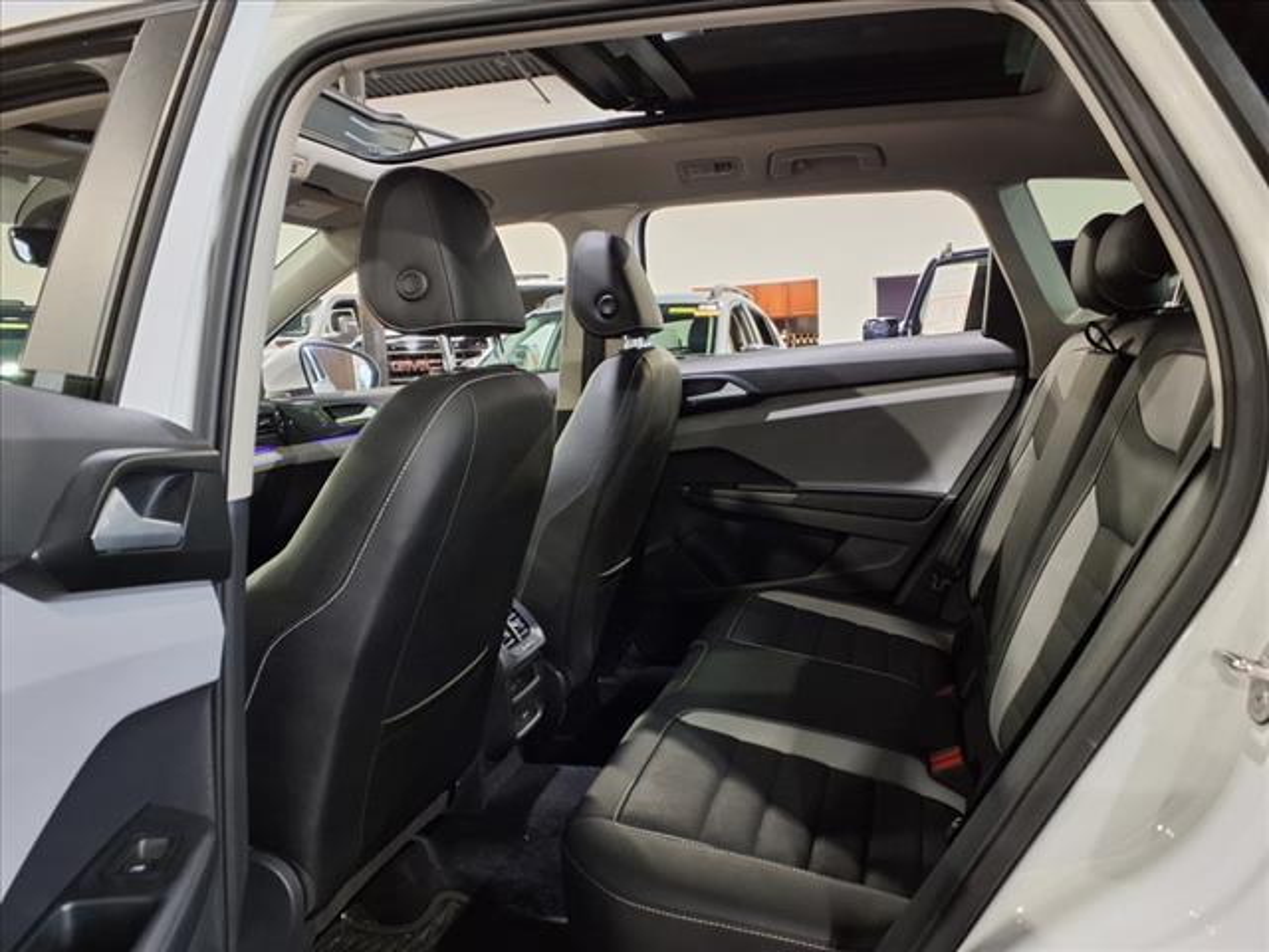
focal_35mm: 27
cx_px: 634
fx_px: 990
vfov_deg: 51.4
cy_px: 476
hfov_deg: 65.3
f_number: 1.9
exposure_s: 1/24
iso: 320
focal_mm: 3.58
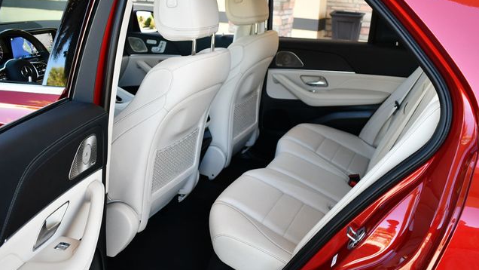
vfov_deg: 31.2
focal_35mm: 38
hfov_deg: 52.8
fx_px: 483
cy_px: 132
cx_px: 240
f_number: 3.5
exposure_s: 1/250
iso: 500
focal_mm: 18
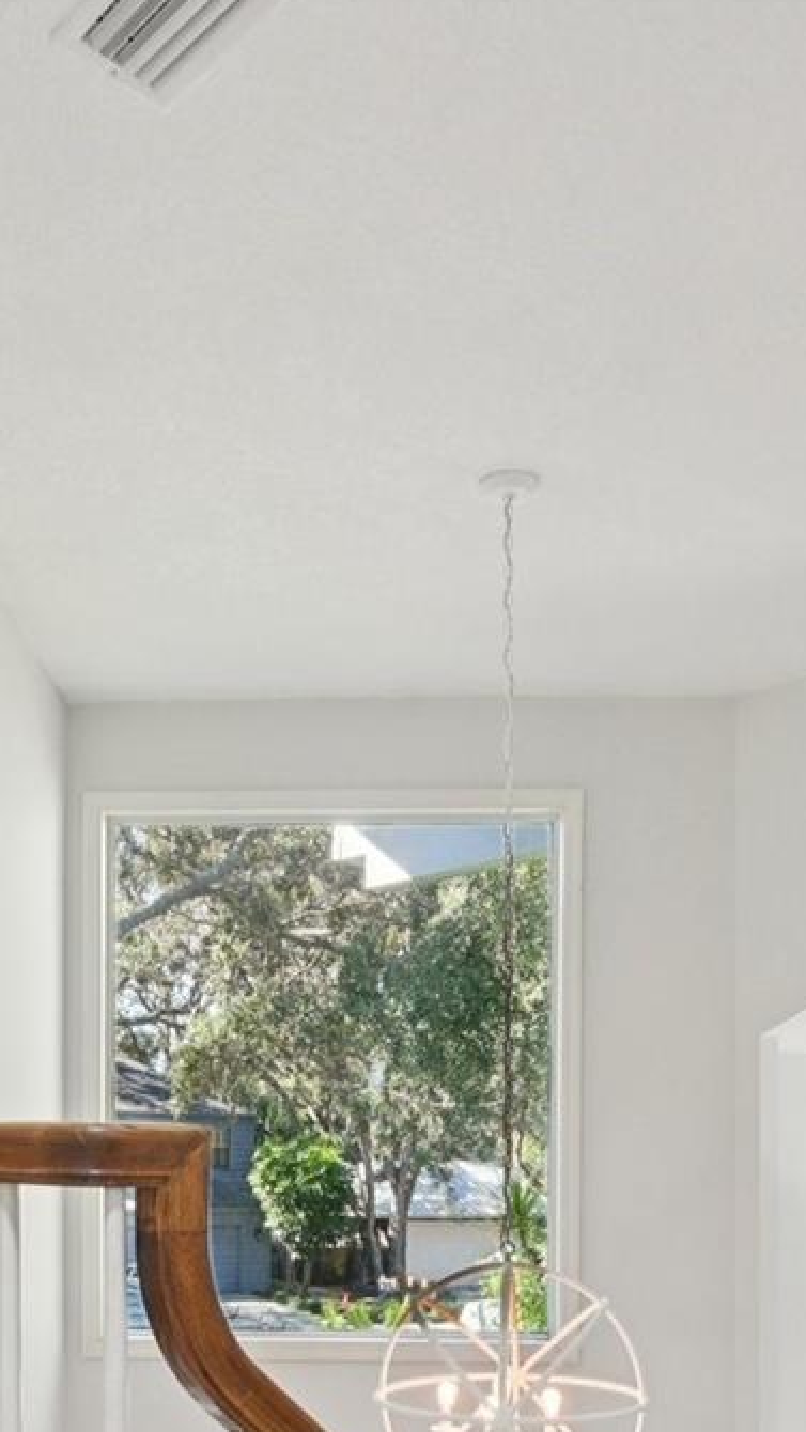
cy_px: 1124
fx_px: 1329
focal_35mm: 35
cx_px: 274
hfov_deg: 33.5
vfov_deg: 53.3
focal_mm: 14
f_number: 8
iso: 400
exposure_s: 1/30
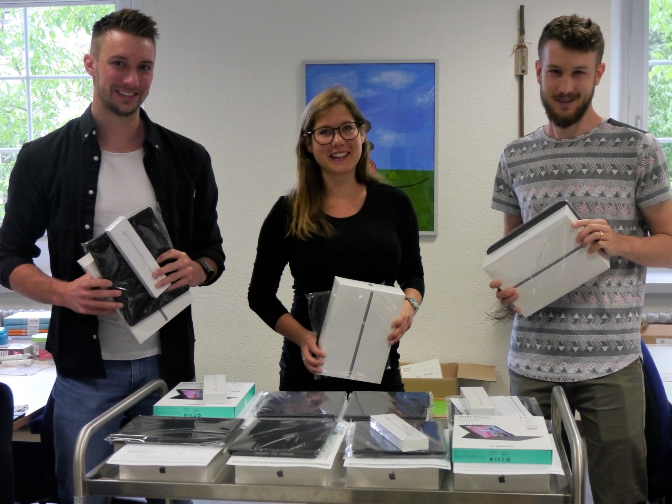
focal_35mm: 40
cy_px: 252
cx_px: 336
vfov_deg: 36.0
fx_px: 777
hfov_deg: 46.8
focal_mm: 20
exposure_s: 1/60
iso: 800
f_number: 4.9
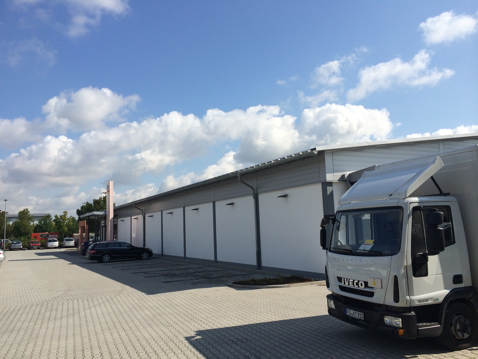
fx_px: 414
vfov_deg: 46.8
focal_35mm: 30
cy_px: 180
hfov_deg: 60.0
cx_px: 239
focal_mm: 4.12
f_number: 2.2
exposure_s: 1/3425
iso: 40
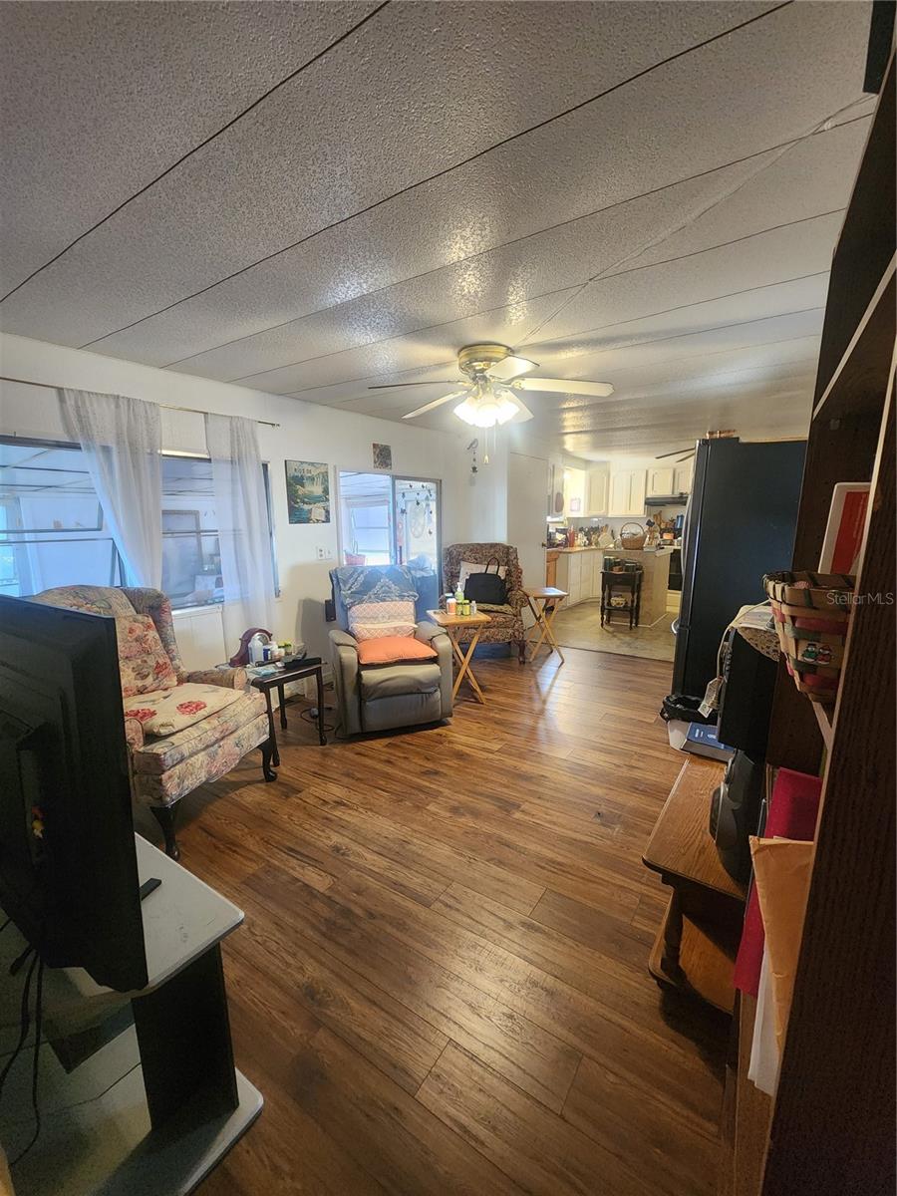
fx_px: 449
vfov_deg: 106.2
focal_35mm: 13
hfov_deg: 89.9
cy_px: 598
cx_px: 448
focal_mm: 2.2
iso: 400
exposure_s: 1/60
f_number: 2.2
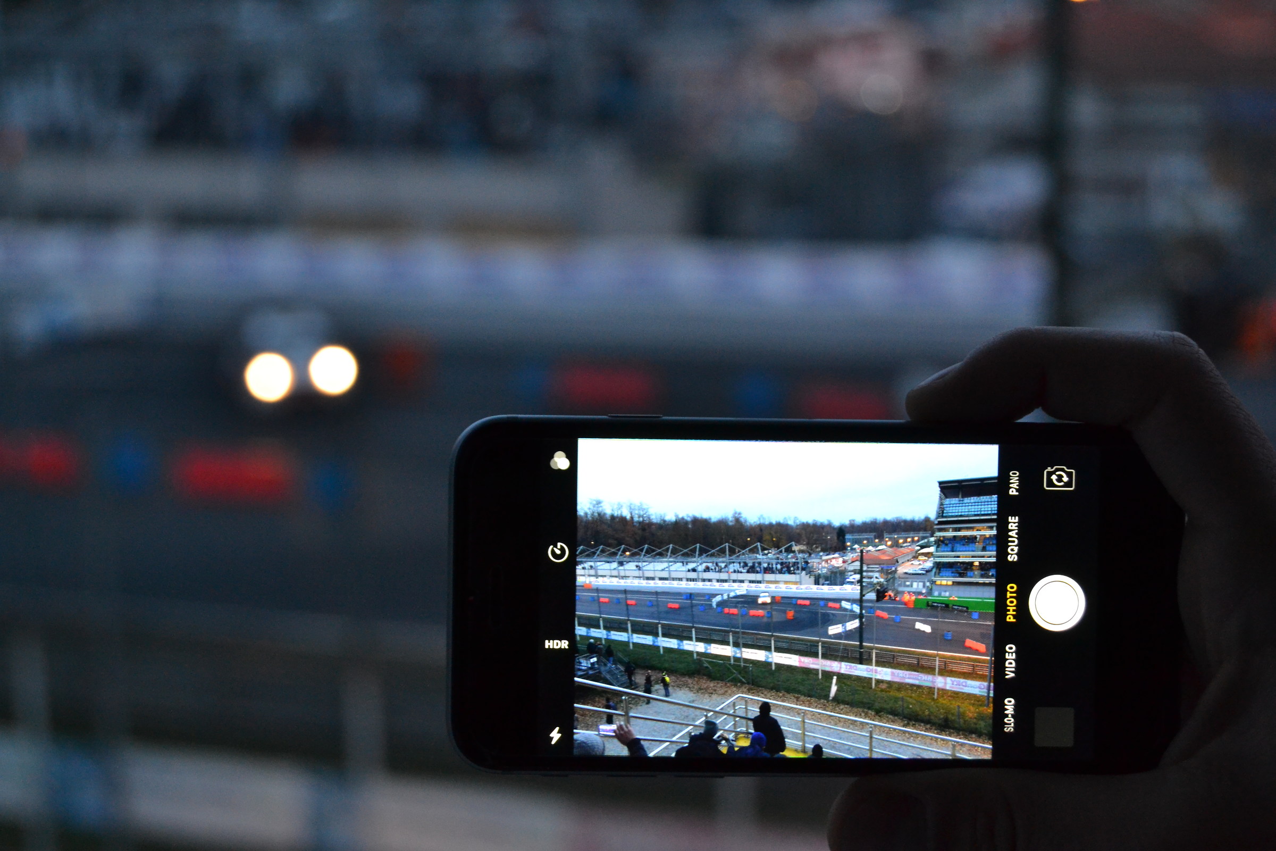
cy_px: 426
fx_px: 2924
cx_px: 638
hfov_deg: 24.6
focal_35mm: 82
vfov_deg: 16.6
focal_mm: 55
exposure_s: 1/60
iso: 1400
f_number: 5.6
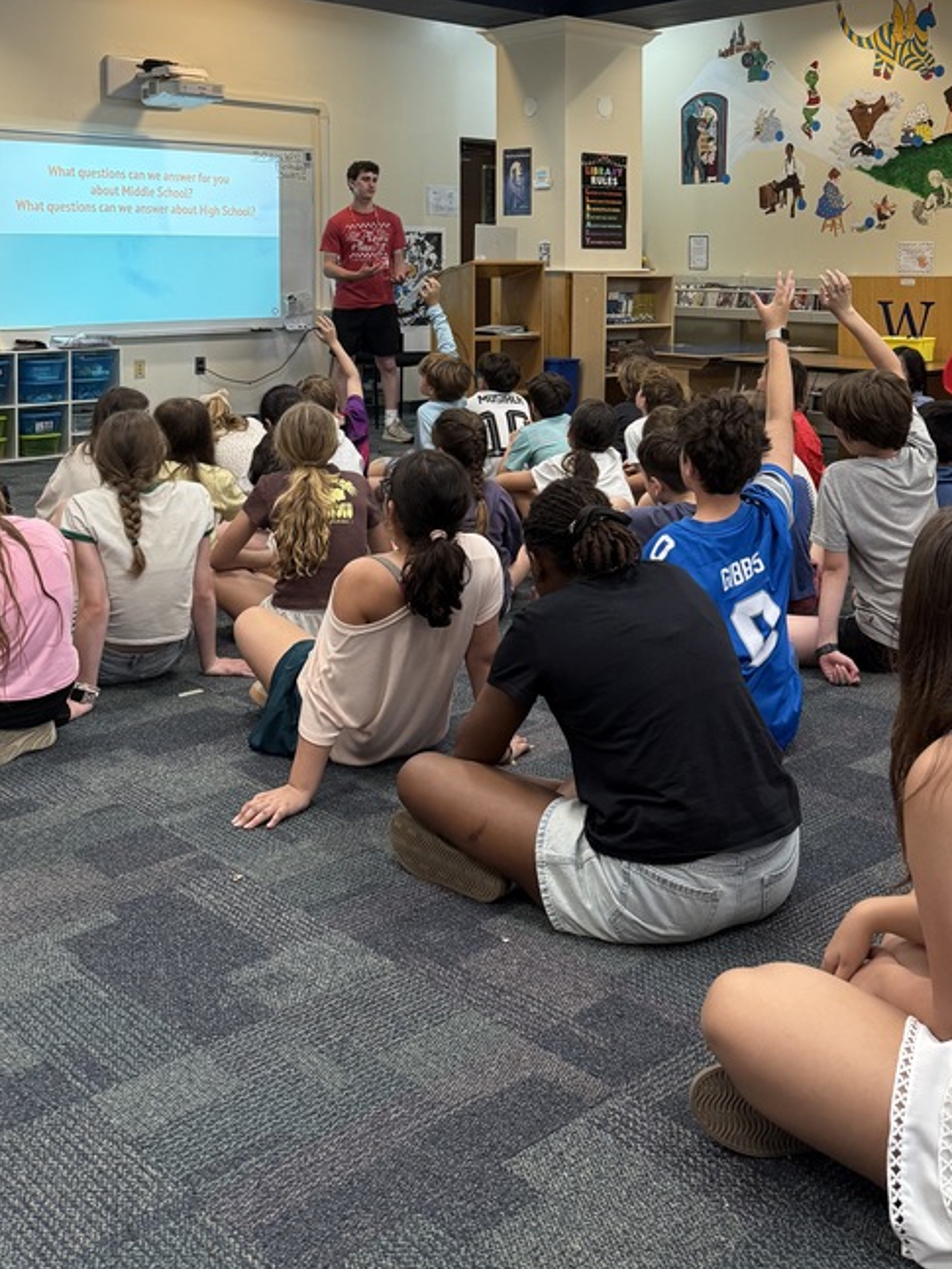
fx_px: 1394
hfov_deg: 37.4
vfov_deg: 46.8
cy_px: 286
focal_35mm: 38
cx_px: 624
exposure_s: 1/120
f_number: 1.78
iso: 250
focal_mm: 6.76
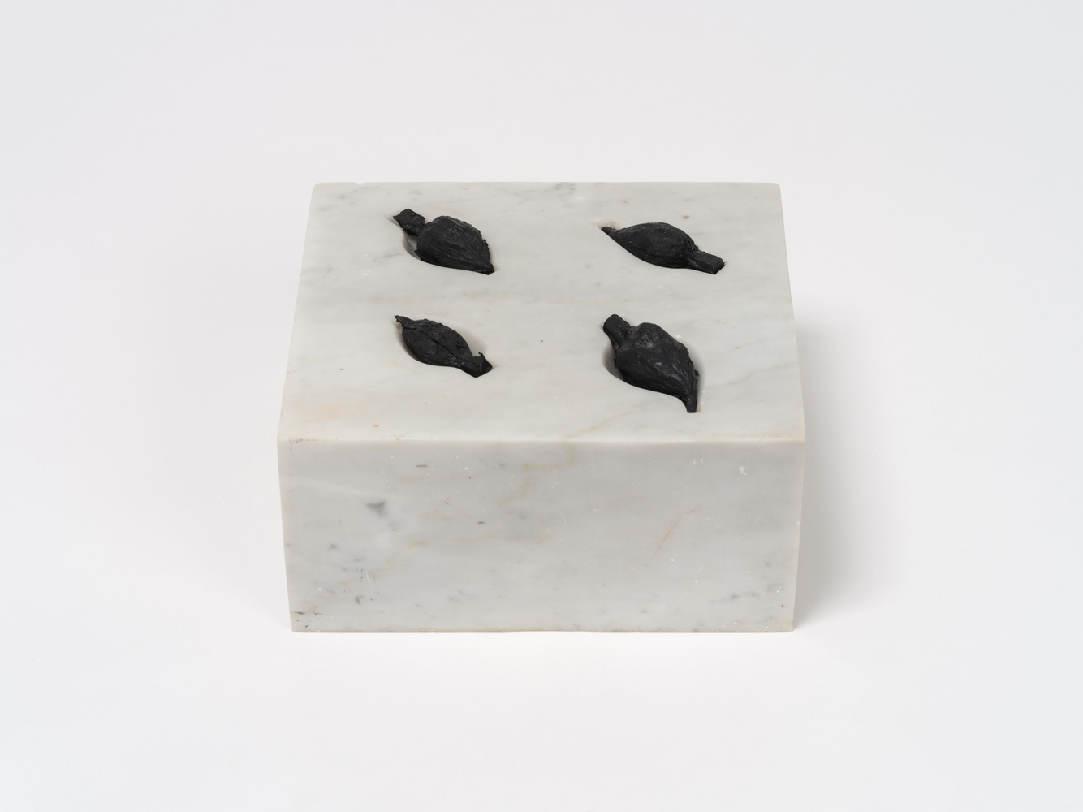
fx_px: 2721
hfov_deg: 22.5
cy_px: 406
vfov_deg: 17.0
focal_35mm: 87
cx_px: 542
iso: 100
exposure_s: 1/100
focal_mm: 110
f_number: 16
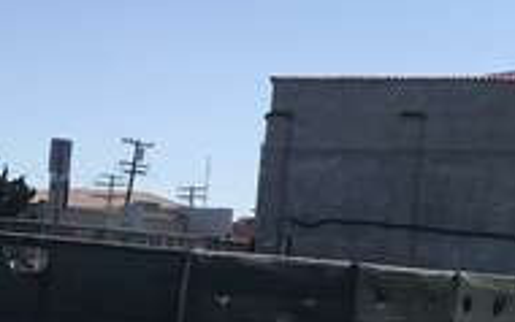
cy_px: 116
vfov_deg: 10.9
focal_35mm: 120
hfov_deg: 14.9
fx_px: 1685
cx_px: 949
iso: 20
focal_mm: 3.99
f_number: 1.8
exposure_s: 1/4167
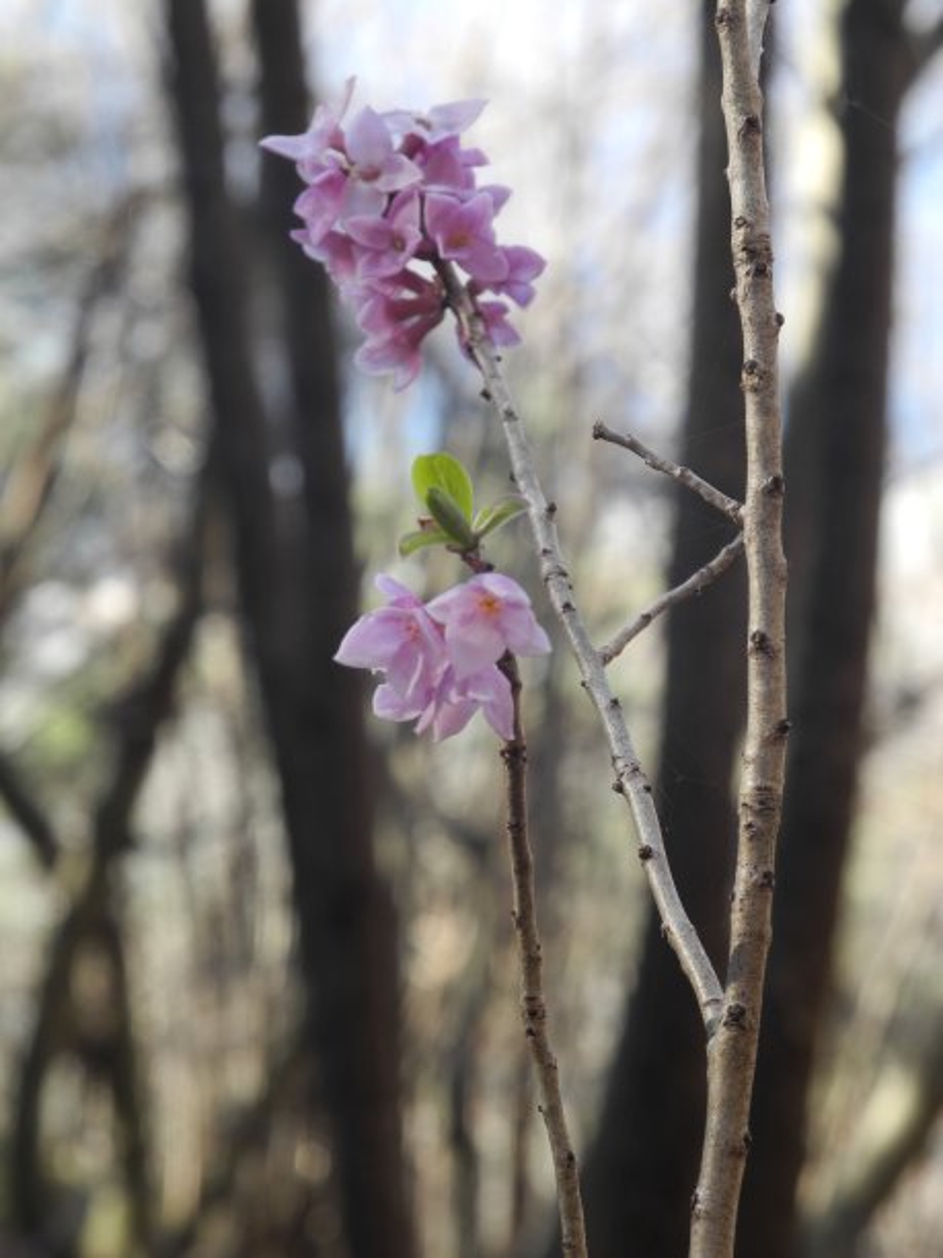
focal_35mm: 119
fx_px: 4322
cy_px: 629
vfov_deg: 16.6
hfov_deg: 12.5
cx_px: 472
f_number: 5.6
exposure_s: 1/35.1
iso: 100
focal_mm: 25.4
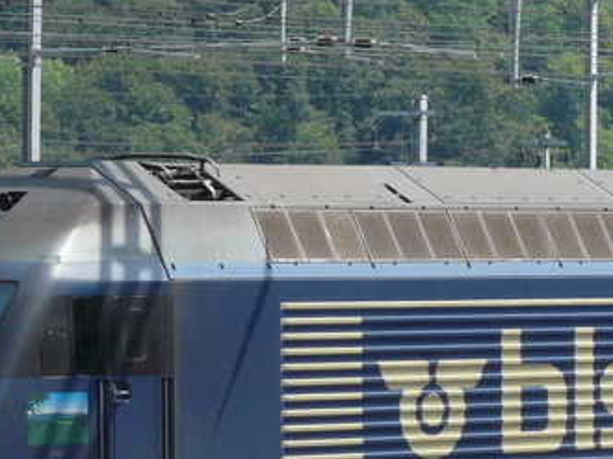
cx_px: 437
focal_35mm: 279
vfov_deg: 5.3
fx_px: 4937
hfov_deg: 7.1
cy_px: 368
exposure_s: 1/200
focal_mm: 15.1
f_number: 5.6
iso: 100
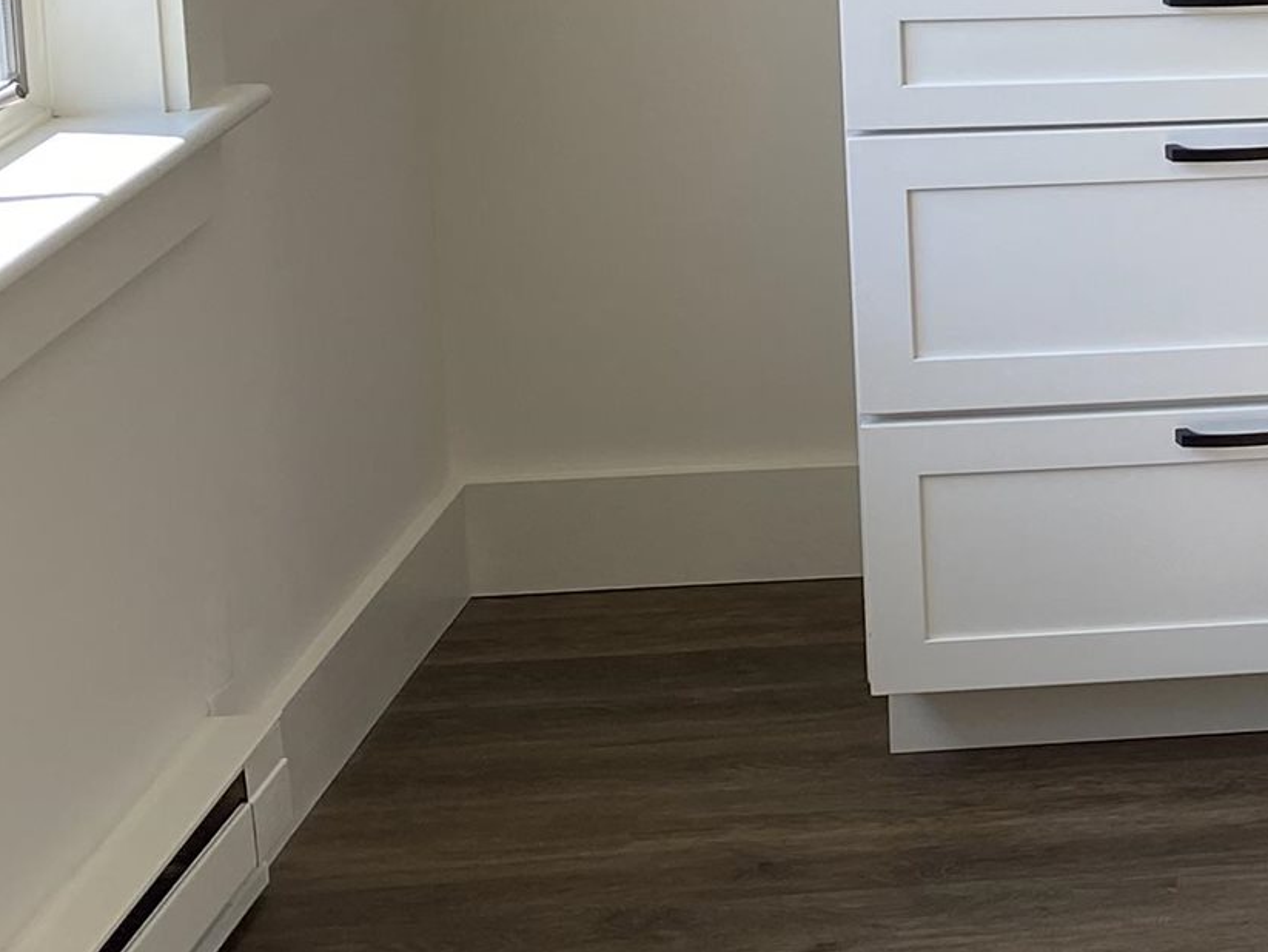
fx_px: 3555
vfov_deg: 14.7
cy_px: -205
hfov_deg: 16.8
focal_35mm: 97
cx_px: 2289
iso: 32
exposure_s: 1/171
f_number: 1.8
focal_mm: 4.25
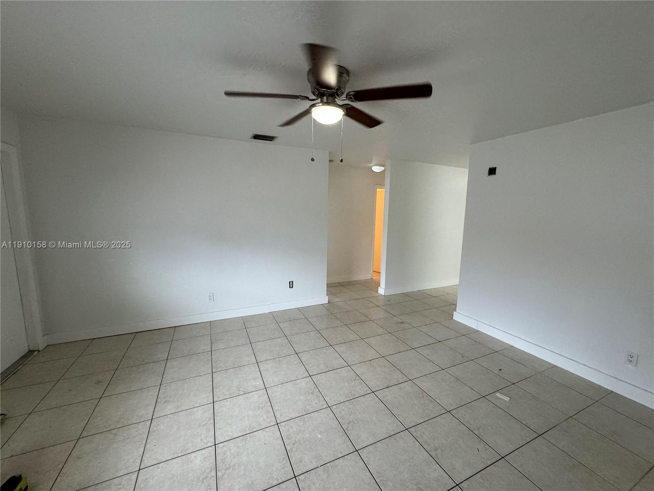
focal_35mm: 14
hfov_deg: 102.1
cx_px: 327
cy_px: 246
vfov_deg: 85.7
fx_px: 265
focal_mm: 2.22
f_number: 2.2
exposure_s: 1/120
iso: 250
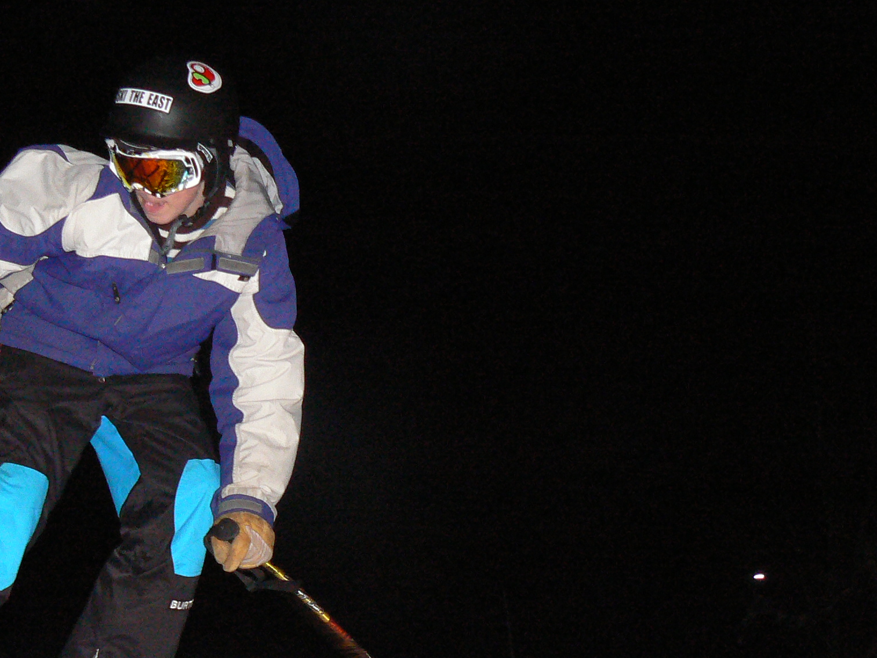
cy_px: 592
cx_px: 330
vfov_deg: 21.4
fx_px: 1698
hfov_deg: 28.9
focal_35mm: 67
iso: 200
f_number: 2.8
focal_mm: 6
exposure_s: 1/30
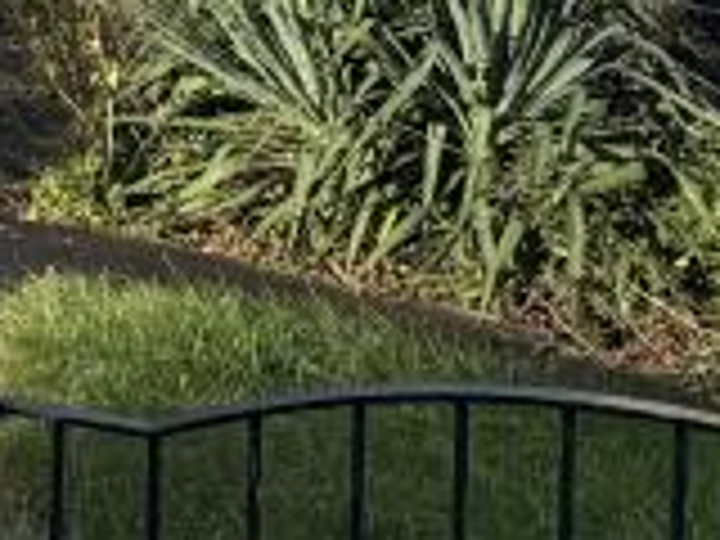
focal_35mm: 154
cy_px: -675
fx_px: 3203
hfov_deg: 9.7
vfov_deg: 8.9
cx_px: -1485
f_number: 1.78
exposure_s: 1/2110
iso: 80
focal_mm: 6.76
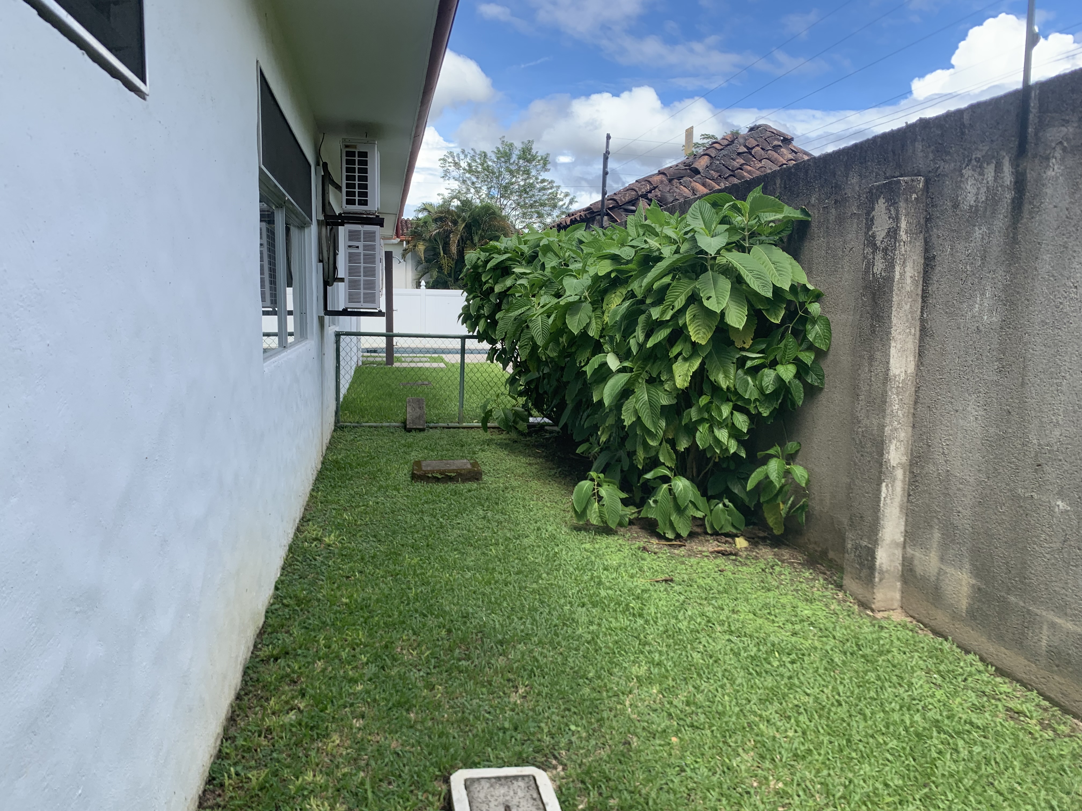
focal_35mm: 26
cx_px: 541
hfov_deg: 67.3
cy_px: 406
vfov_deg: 53.1
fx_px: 813
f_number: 1.8
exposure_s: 1/829
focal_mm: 4.25
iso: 25
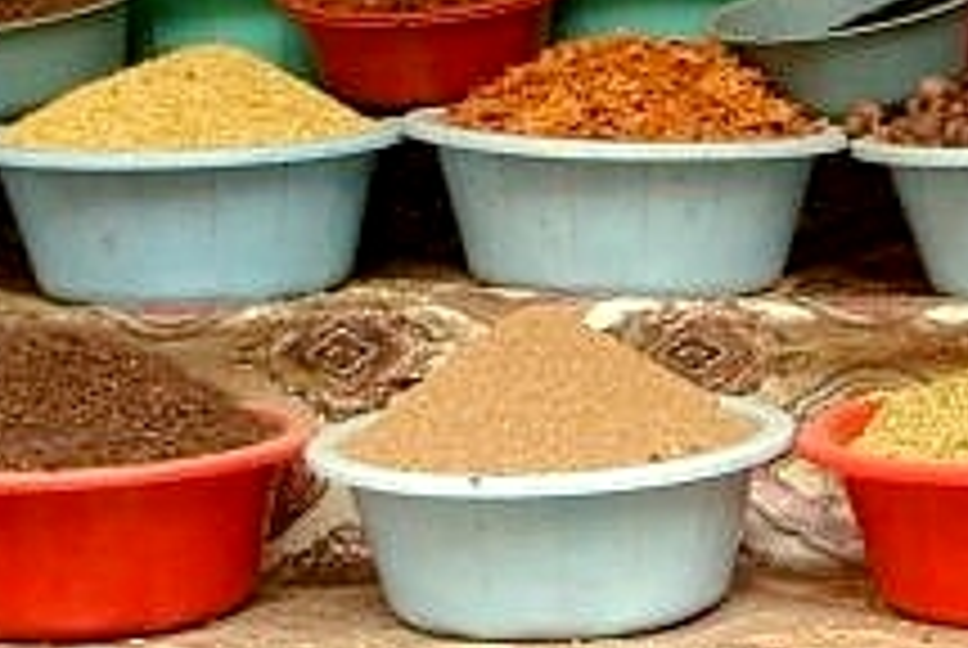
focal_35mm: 175
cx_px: 1009
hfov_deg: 11.6
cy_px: 475
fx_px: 4712
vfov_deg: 7.9
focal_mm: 31
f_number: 4.8
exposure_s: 1/90
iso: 400
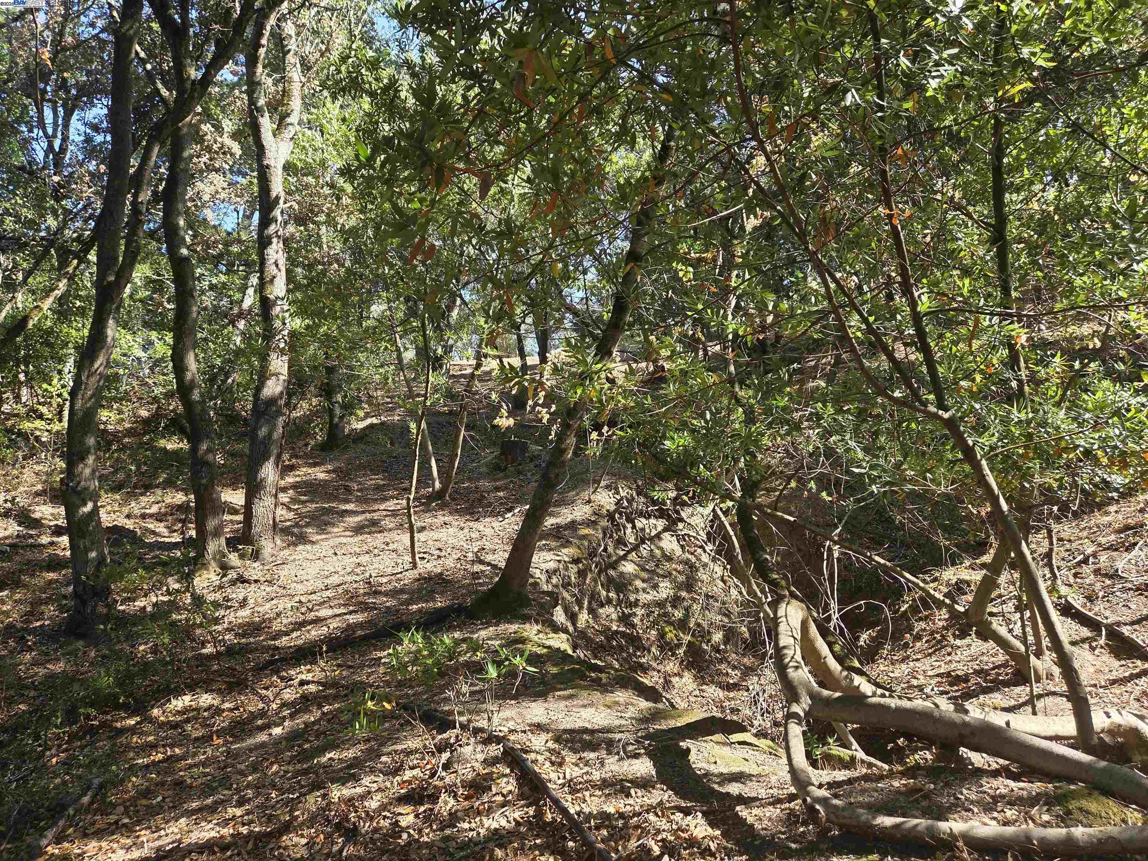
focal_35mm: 23
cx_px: 574
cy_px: 430
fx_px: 763
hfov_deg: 73.9
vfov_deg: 58.9
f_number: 1.8
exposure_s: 1/359
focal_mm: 5.4
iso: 50
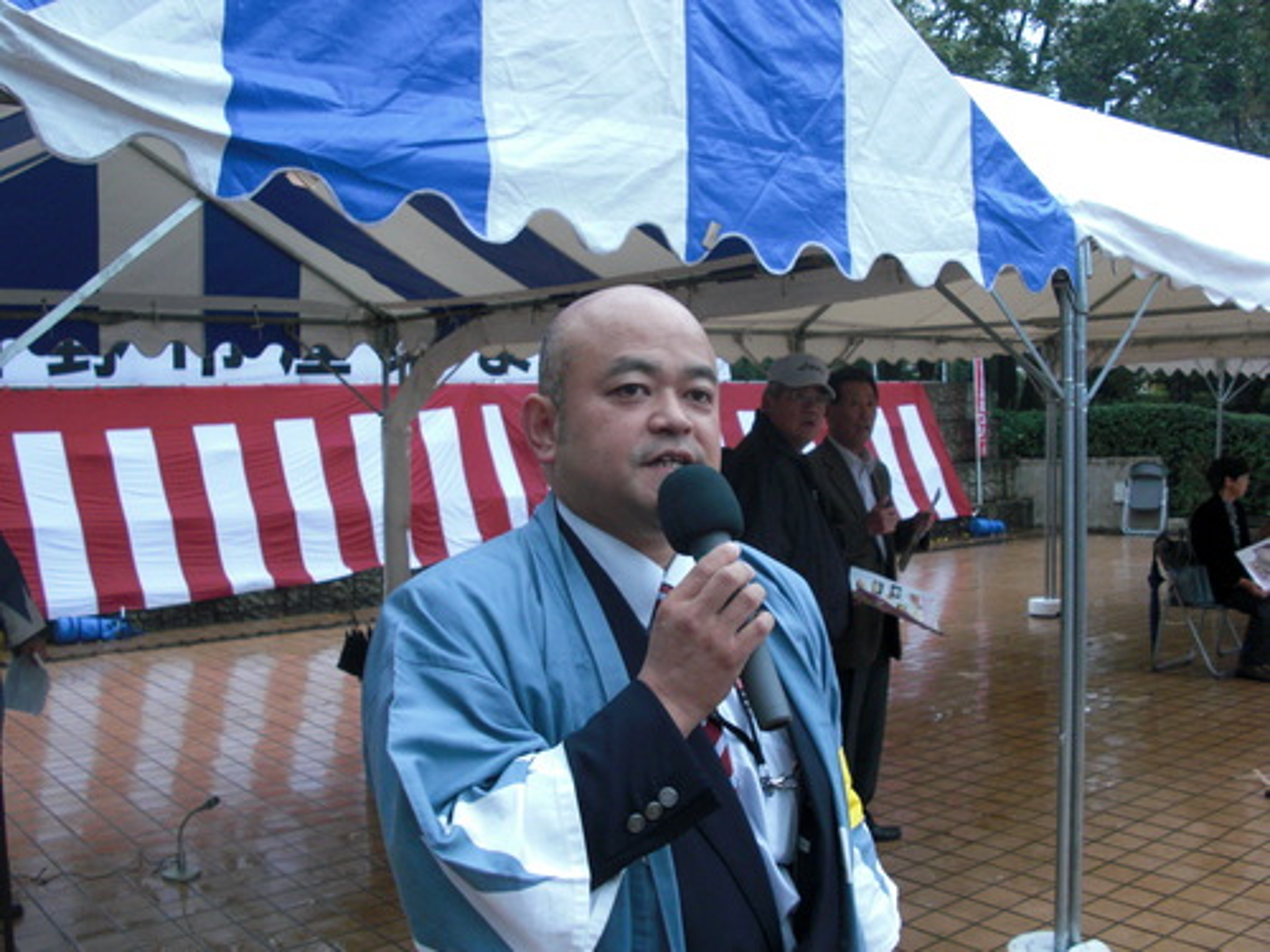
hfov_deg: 51.4
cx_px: 635
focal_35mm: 36
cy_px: 476
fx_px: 1321
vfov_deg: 39.7
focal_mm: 6.3
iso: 200
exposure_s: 1/125
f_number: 2.8
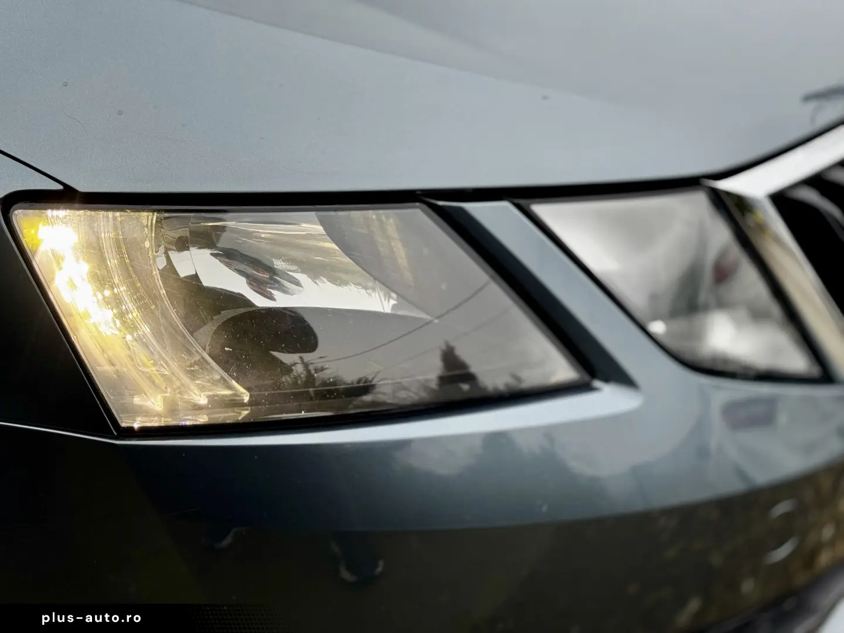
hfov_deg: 39.7
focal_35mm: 48
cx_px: 422
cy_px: 316
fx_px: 1170
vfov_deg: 30.3
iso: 50
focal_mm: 6.76
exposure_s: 1/121
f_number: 1.78
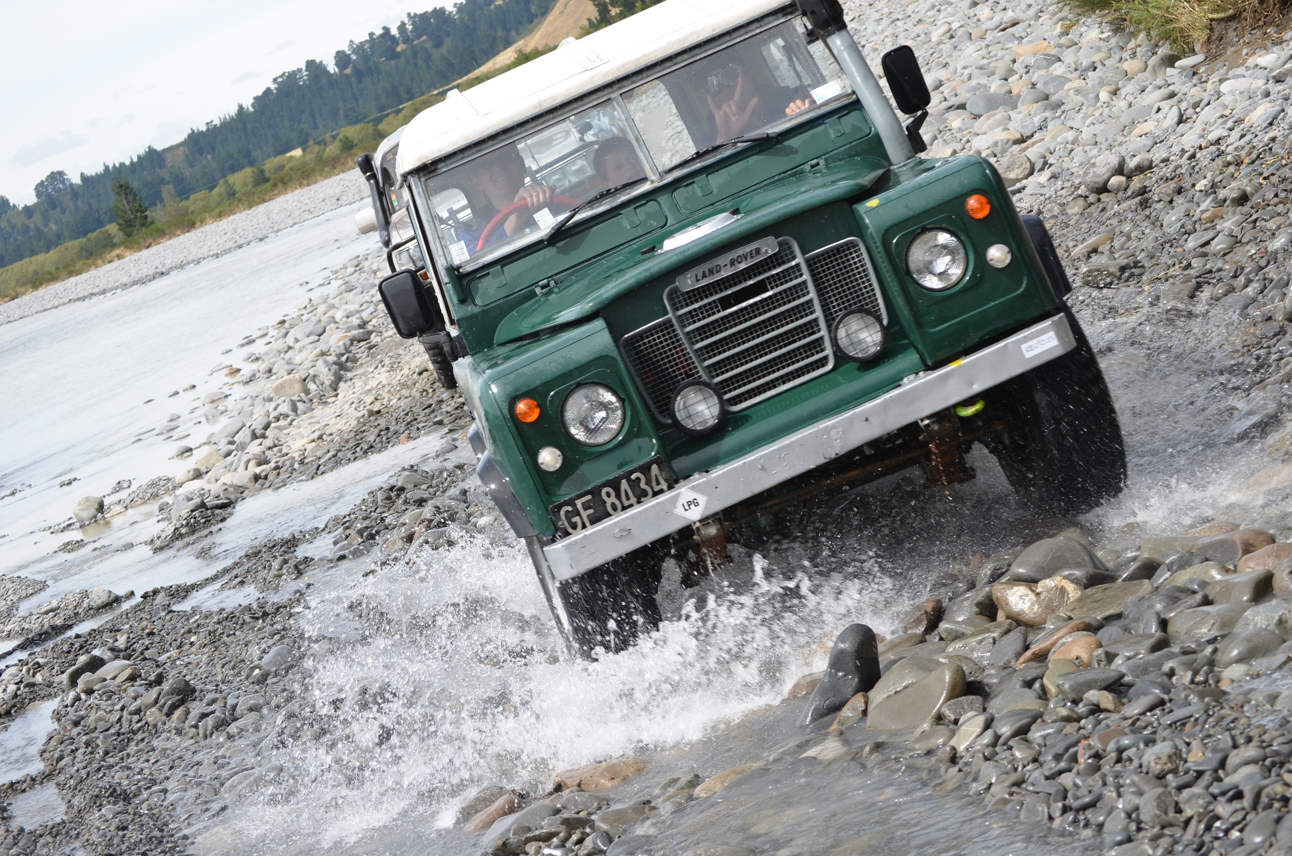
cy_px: 428
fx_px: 3331
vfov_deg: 14.6
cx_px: 646
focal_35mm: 93
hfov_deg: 22.0
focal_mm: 62
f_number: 8
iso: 110
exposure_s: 1/250
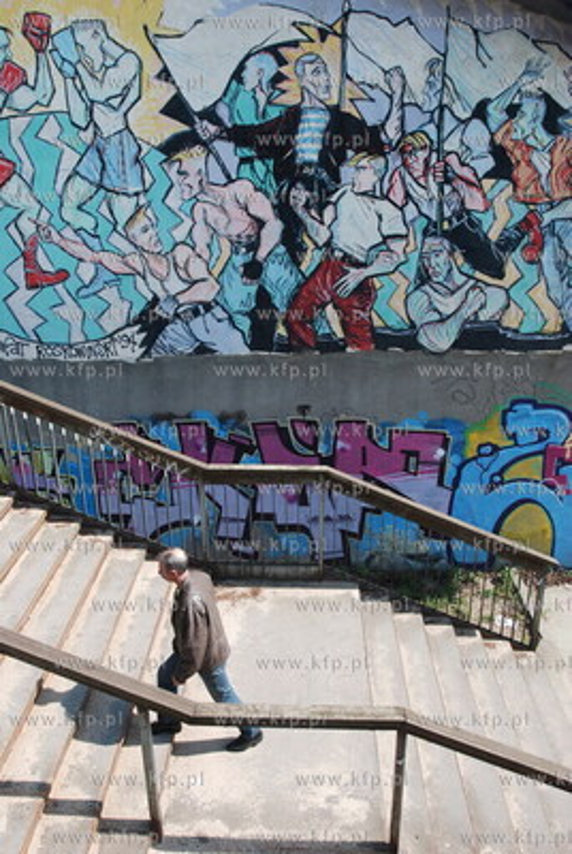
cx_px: 286
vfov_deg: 61.9
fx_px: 712
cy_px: 427
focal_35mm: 30
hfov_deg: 43.7
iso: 200
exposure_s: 1/160
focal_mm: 20
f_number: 8
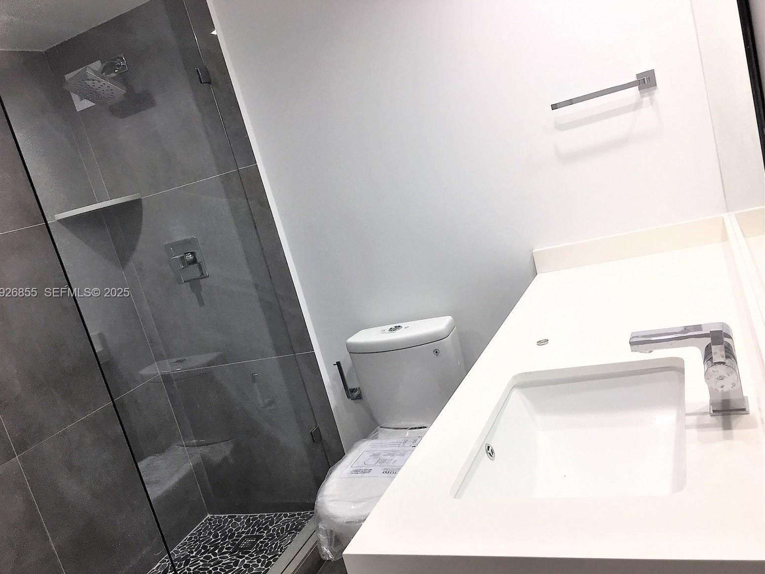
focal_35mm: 30
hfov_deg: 60.0
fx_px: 663
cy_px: 293
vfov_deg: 46.8
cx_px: 371
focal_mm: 4.15
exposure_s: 1/40
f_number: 2.2
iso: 32
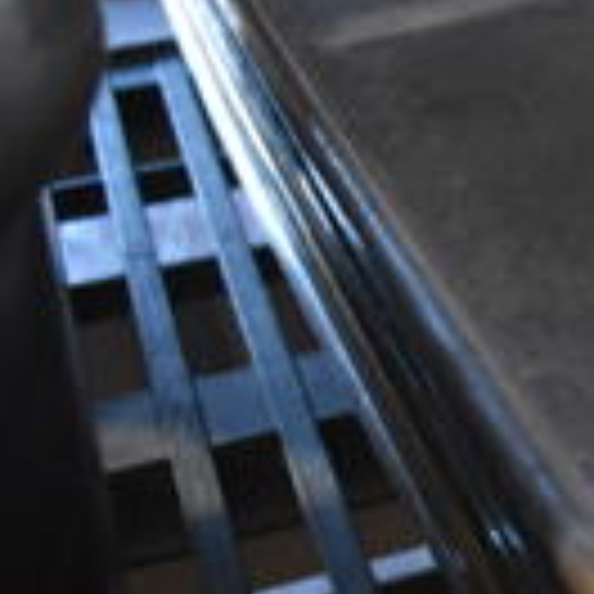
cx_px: 1264
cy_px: 333
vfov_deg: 16.4
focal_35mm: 106
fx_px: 2058
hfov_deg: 13.5
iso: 3600
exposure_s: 1/125
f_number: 3.5
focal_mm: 18
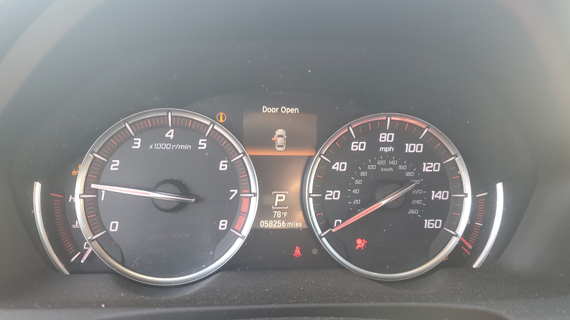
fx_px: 438
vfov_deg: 40.2
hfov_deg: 66.1
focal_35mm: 29
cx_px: 291
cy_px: 163
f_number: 1.5
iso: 53
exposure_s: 1/60.2
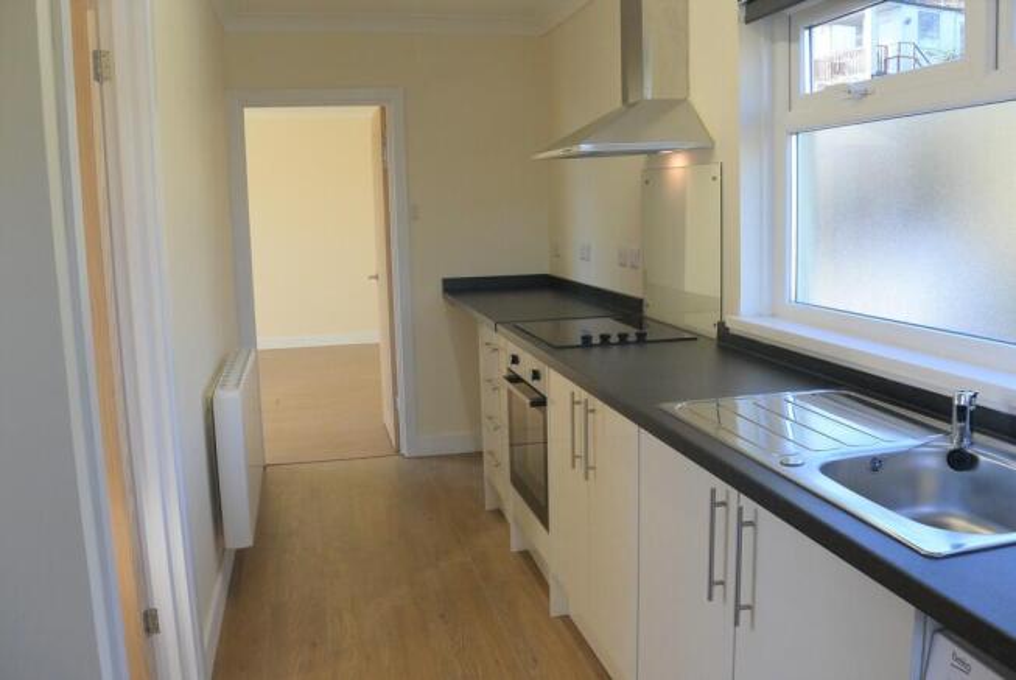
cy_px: 340
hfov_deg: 63.6
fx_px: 819
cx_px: 508
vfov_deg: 45.1
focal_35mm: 29
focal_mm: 11
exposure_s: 1/200
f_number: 3.5
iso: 400
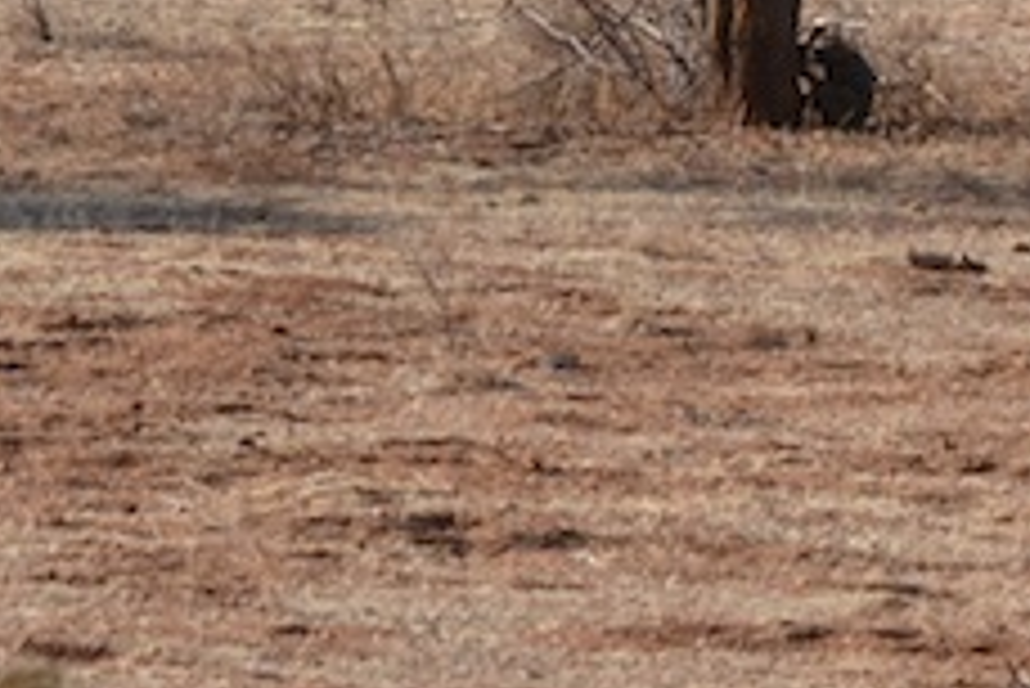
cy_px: 74
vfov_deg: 2.9
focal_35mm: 470
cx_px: 1817
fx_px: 13455
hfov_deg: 4.3
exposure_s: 1/800
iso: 400
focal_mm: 70
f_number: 7.1
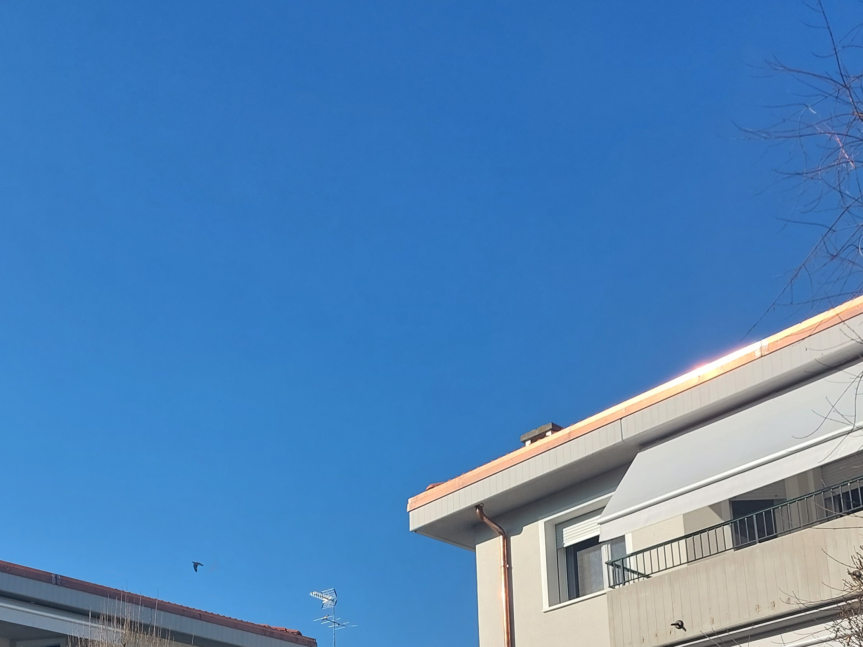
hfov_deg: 36.6
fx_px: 1296
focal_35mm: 52
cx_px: 321
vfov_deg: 26.5
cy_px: 653
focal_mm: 5.23
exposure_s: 1/957
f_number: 1.8
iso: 25
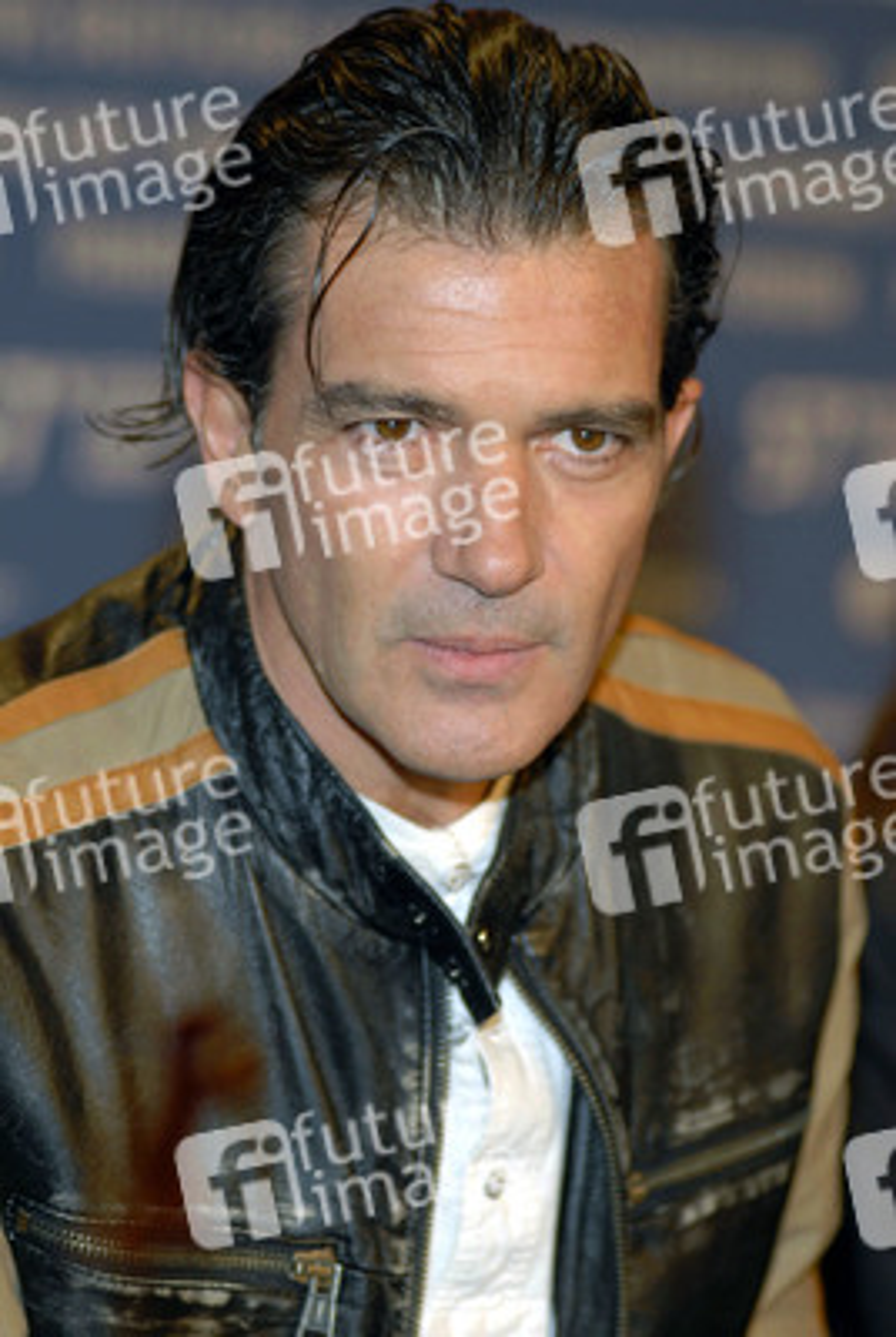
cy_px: 668
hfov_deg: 7.7
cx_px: 448
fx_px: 6696
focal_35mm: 180
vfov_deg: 11.4
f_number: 4
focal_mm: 120
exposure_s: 1/160
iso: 400
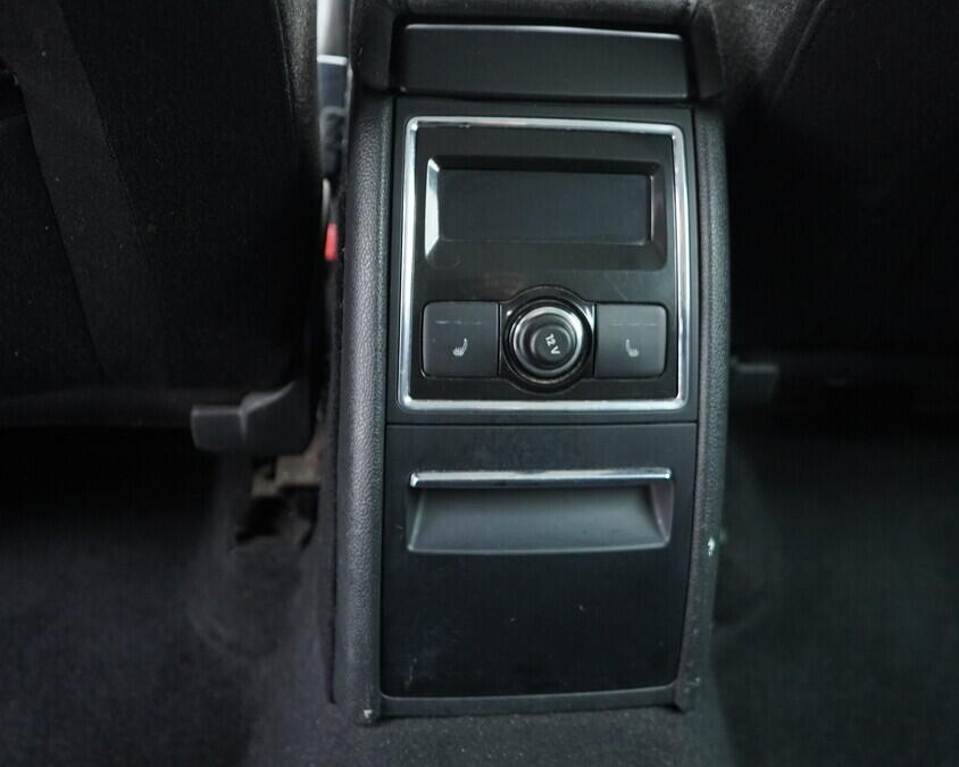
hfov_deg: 44.6
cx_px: 573
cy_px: 387
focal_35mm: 41
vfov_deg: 36.5
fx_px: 1164
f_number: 2.8
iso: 2500
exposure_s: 1/40
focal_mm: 24
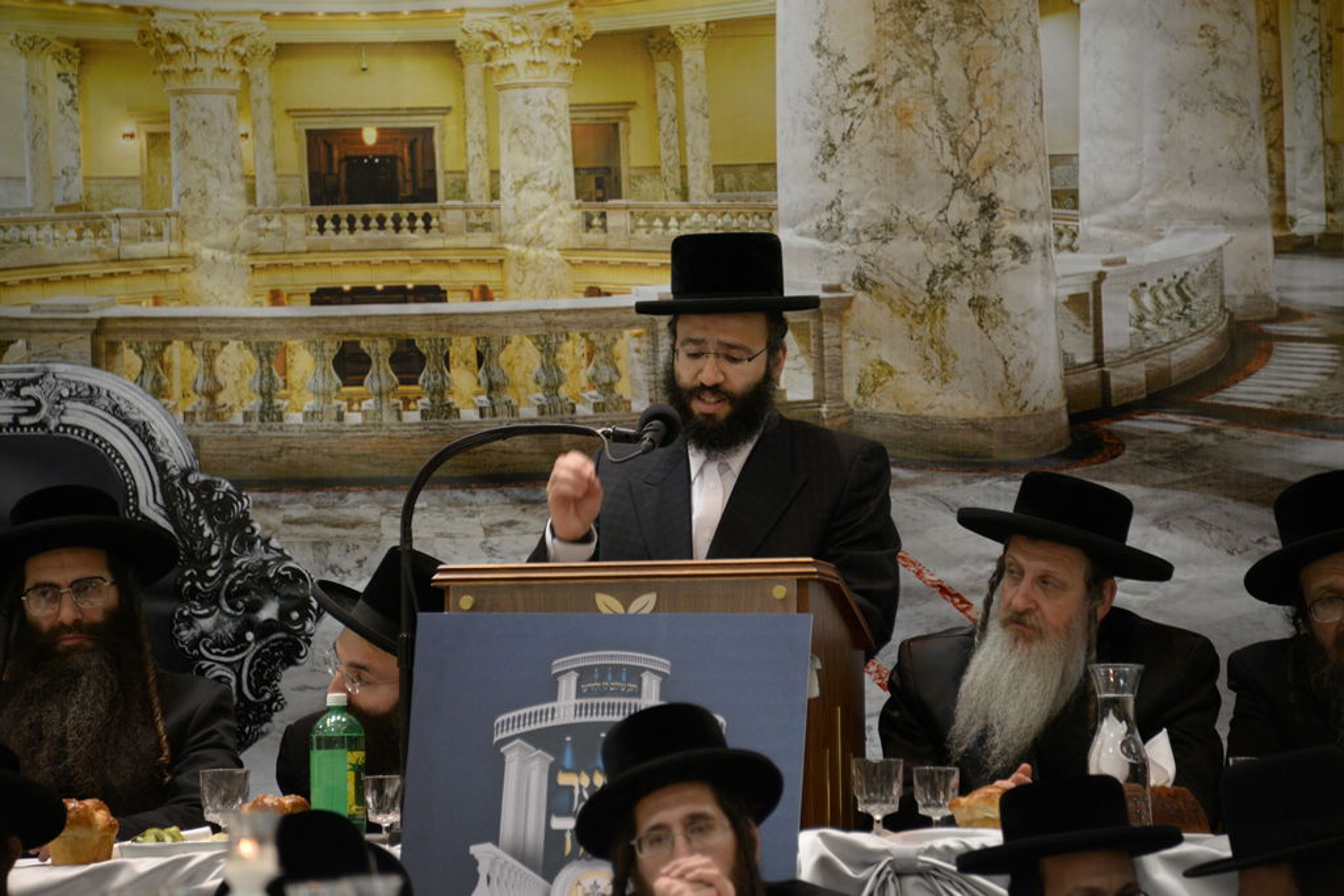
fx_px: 11201
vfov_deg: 4.6
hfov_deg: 6.9
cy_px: 448
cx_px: 672
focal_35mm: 300
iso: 1250
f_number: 5.6
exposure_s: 1/80
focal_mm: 300
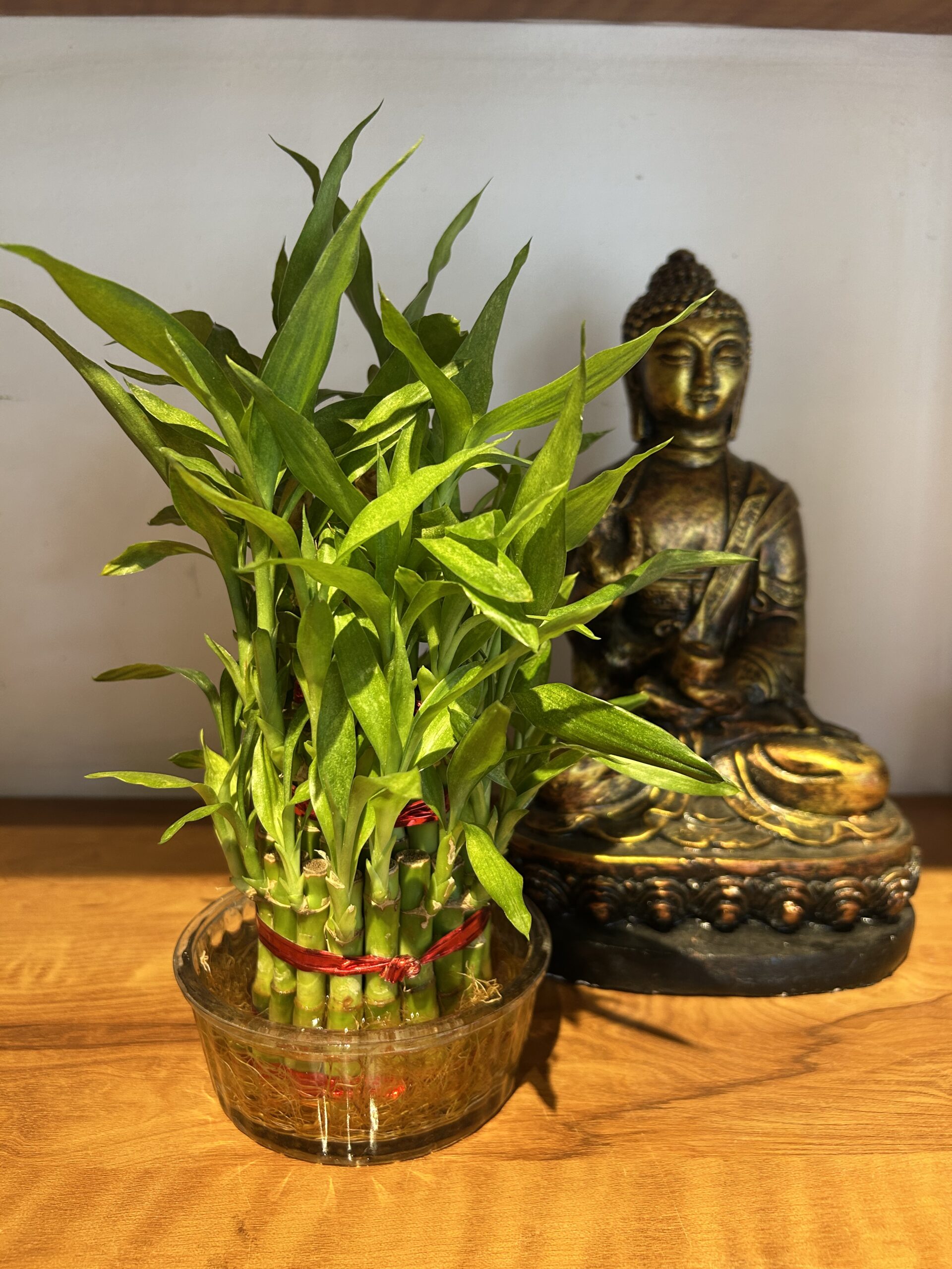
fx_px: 953
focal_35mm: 26
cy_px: 634
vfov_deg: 67.3
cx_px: 476
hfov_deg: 53.1
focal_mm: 5.7
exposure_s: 1/50
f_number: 1.5
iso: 125
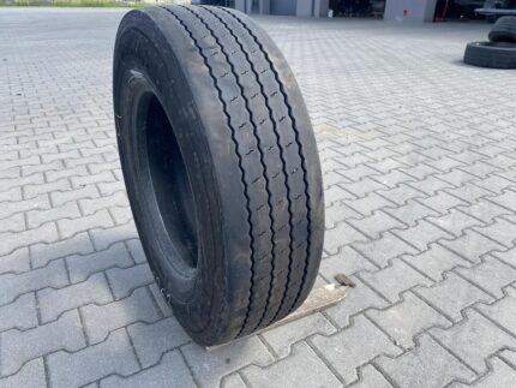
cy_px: 194
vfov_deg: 53.1
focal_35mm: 26
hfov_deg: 67.3
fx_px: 388
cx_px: 258
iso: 32
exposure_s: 1/647
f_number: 1.8
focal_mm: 4.25
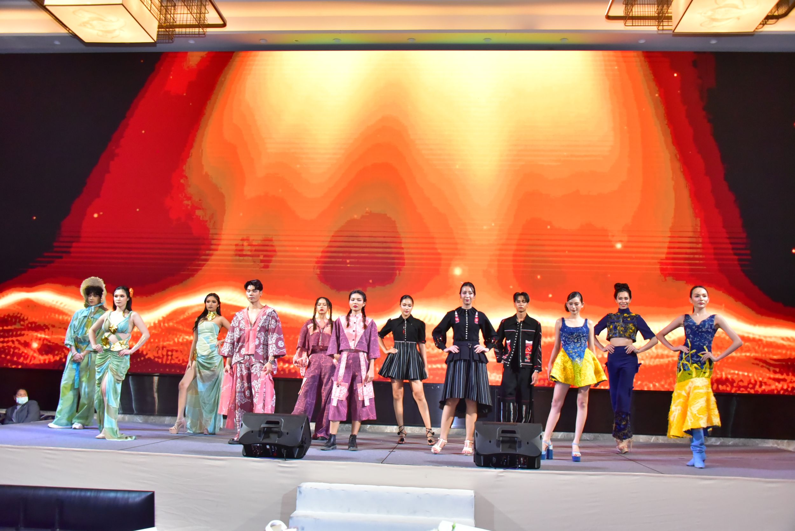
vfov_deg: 41.2
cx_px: 398
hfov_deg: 58.7
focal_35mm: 32
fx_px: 707
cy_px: 266
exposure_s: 1/200
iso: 6400
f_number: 6.3
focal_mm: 32
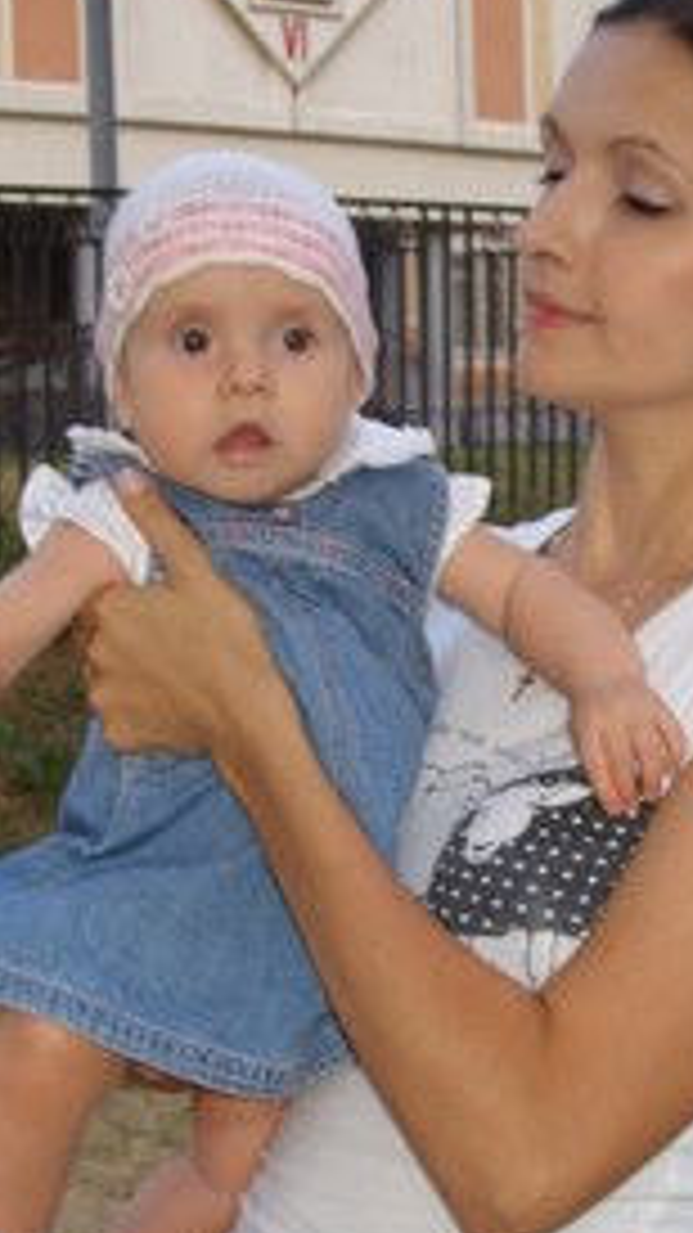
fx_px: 2223
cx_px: 396
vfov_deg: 30.9
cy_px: 765
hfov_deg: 17.7
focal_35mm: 68
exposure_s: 1/30
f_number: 2.8
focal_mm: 7.8
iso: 50
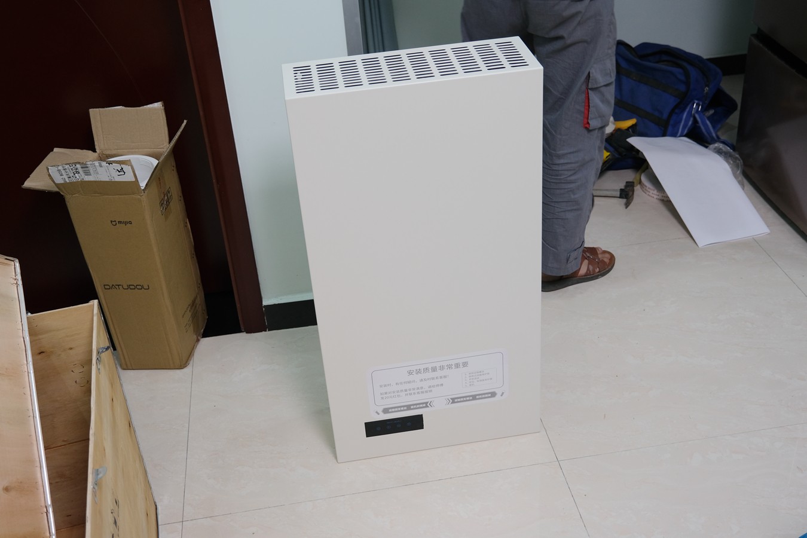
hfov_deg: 49.6
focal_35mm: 39
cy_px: 269
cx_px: 404
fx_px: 874
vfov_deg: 34.2
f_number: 4
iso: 640
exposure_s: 1/40
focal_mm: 26
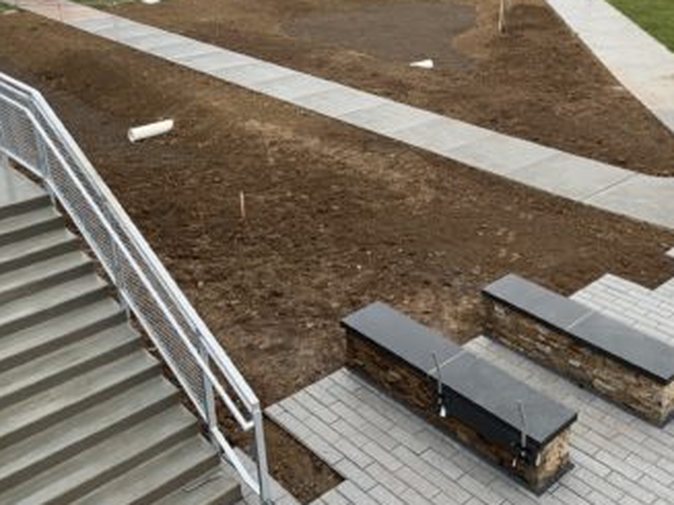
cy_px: 153
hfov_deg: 46.8
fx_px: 759
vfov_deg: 36.3
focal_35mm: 39
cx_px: 470
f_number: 1.8
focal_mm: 4.25
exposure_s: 1/121
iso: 50
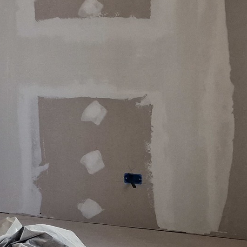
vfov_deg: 17.7
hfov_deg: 15.6
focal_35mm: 98
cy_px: 78
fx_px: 791
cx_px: -176
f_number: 1.8
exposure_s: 1/180
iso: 200
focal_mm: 6.4
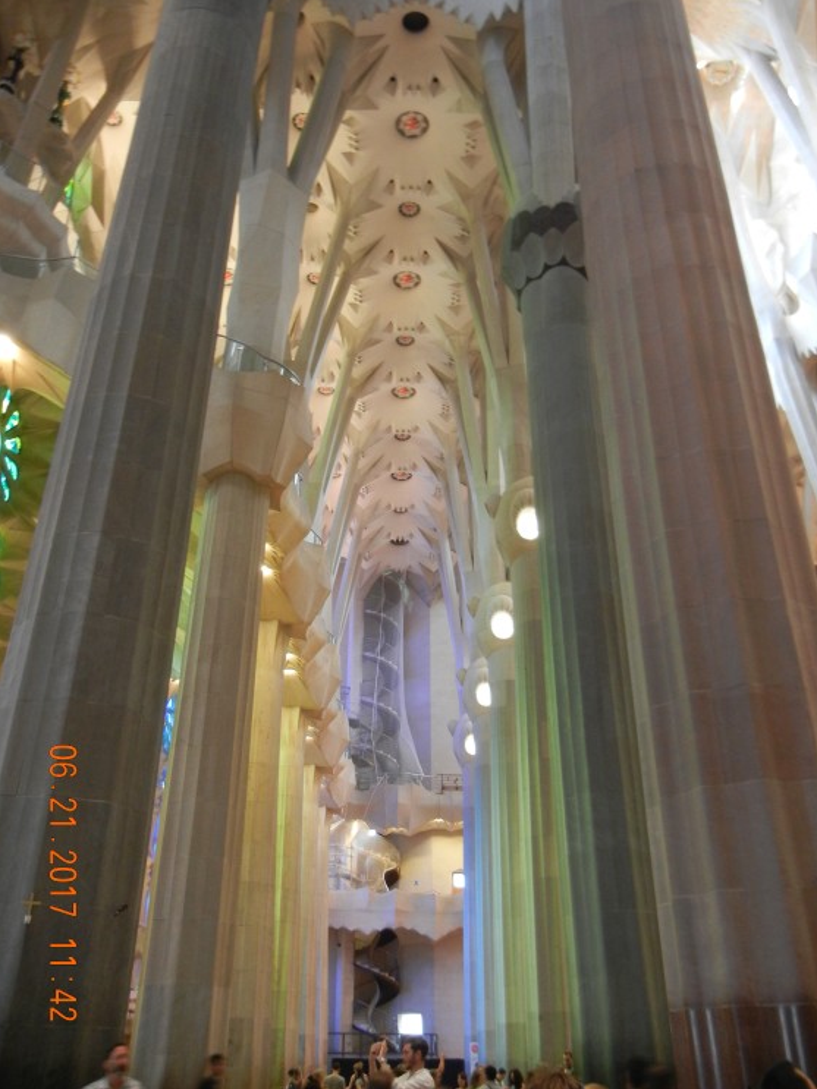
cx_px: 397
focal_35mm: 31
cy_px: 528
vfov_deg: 58.3
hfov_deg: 45.4
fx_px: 976
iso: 400
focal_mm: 5.4
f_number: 3.5
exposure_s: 1/6.9
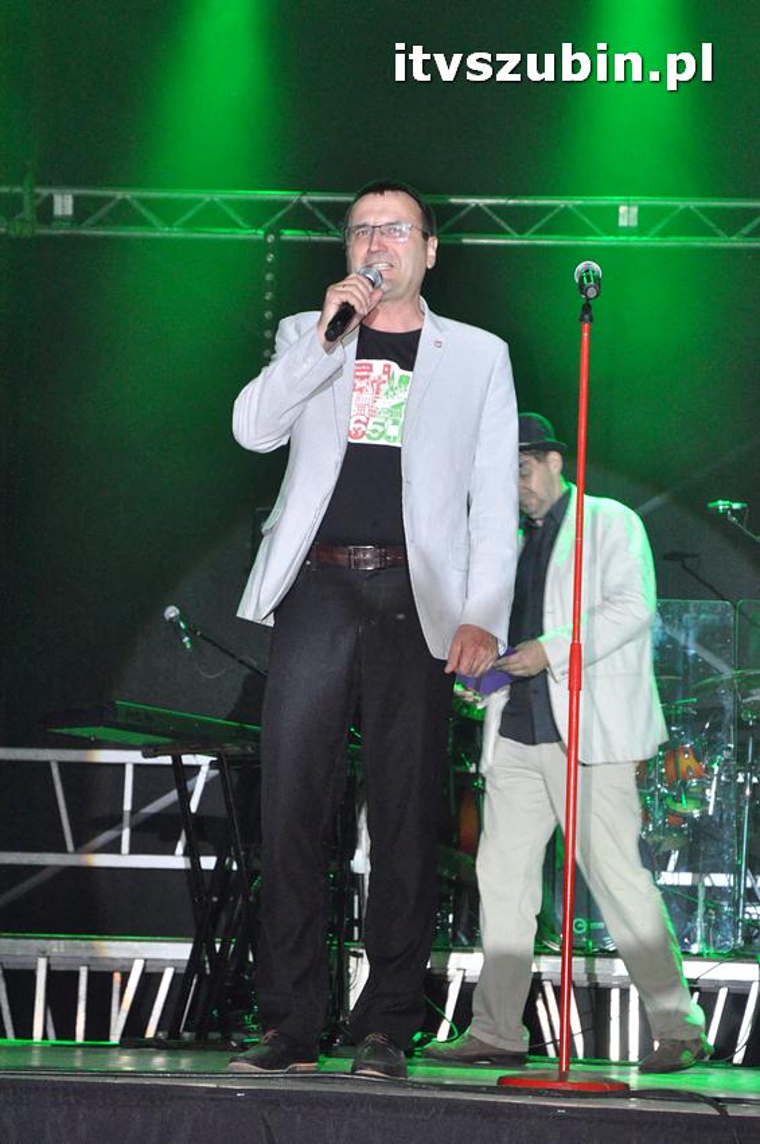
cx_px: 380
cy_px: 572
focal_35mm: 78
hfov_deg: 17.5
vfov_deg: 26.0
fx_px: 2475
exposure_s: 1/60
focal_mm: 52
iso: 3200
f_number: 5.6
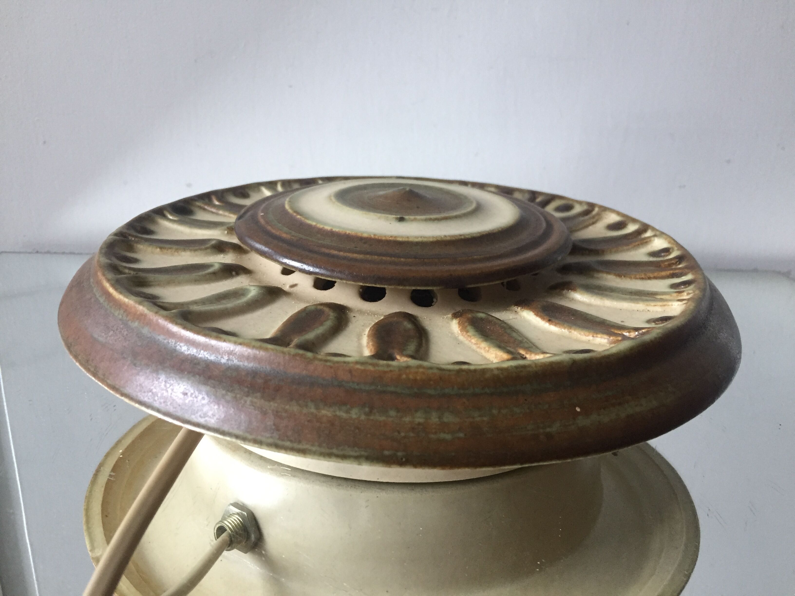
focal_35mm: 29
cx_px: 398
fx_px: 666
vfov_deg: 48.2
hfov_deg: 61.7
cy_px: 298
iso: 200
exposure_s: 1/33
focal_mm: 4.15
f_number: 2.2
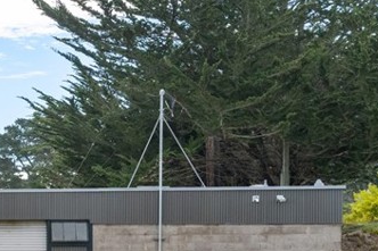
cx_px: -116
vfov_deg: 12.4
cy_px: 279
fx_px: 1133
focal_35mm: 108
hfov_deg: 17.7
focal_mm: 35
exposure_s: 1/1250
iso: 800
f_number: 8
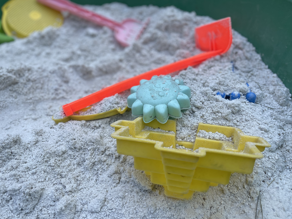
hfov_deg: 63.4
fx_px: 236
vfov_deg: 49.7
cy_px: 105
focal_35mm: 28
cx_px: 135
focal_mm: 5.1
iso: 50
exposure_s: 1/726
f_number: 1.6
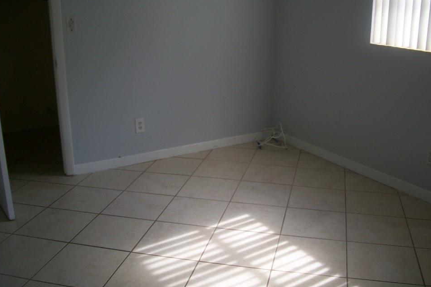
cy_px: 154
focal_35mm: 39
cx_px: 225
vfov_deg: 34.2
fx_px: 467
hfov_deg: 49.5
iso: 80
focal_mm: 6.3
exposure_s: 1/50
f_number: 3.1
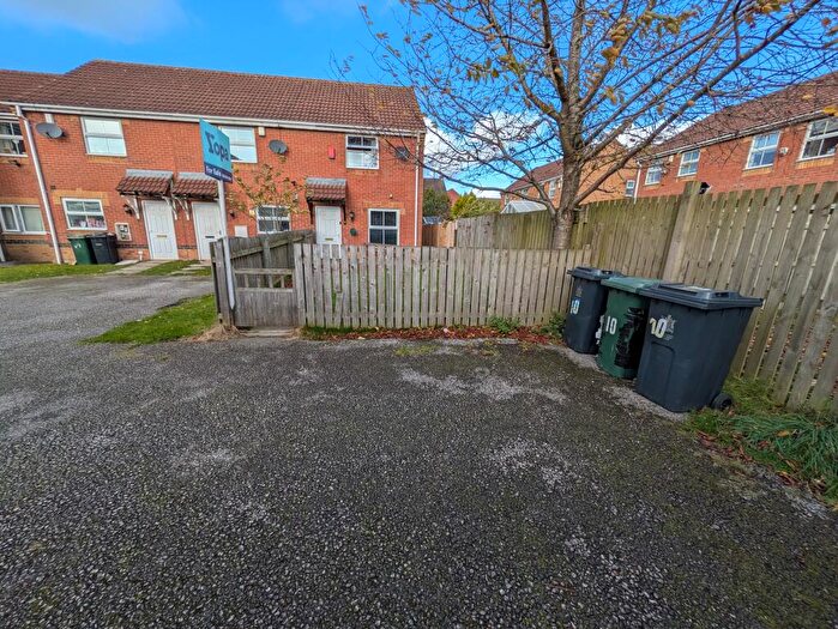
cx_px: 419
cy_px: 314
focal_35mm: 14
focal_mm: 1.83
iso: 45
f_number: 2.2
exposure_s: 1/729
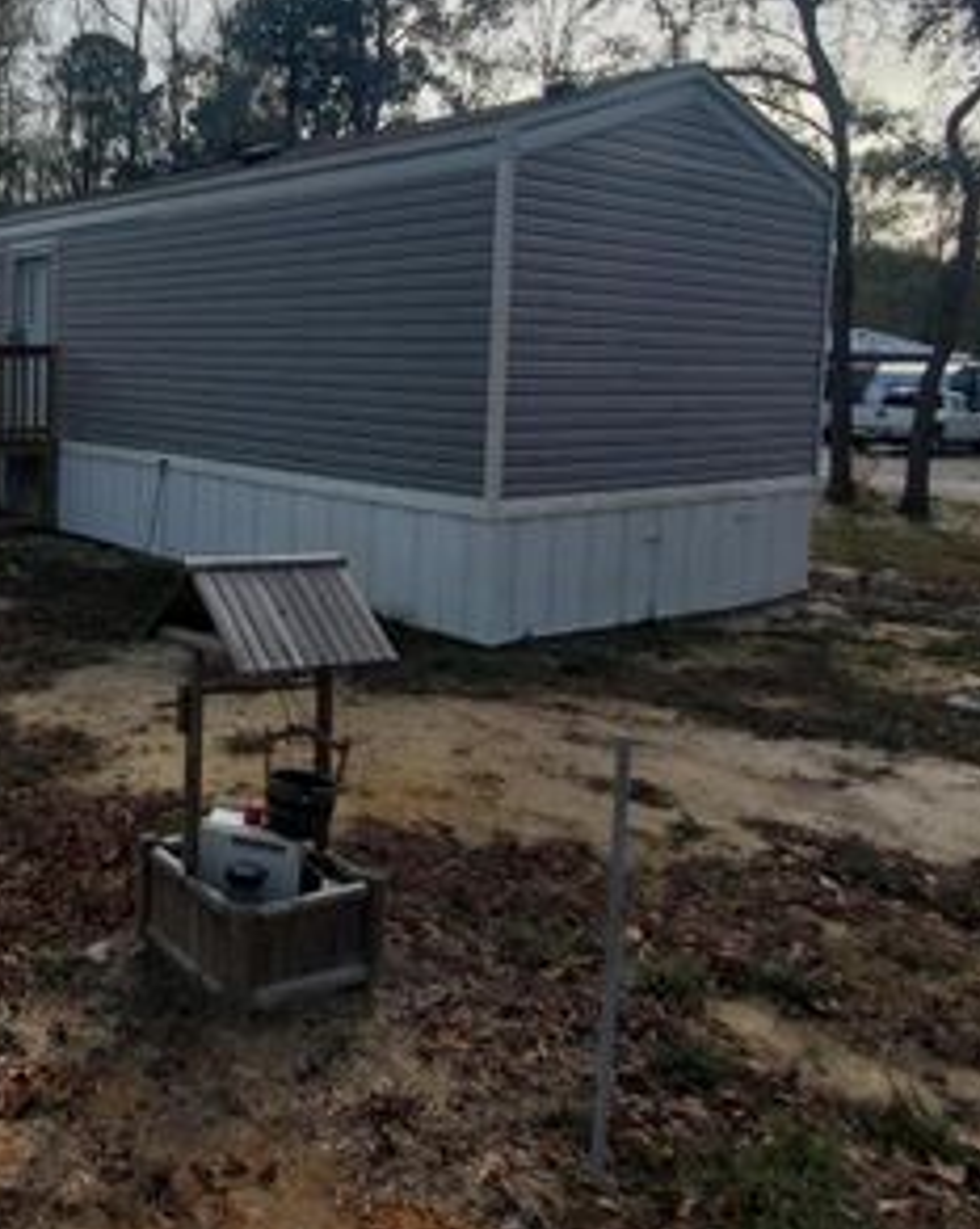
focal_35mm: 29
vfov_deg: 59.4
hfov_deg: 45.5
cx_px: 109
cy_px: 431
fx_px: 1053
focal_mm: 1.8
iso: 50
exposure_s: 1/2043
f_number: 2.2
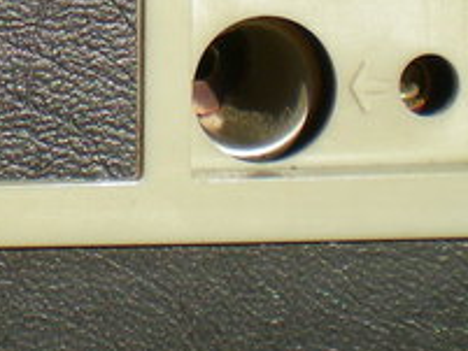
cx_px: -51
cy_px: -107
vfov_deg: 9.7
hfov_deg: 12.8
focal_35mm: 151
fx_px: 2043
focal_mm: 6.3
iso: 50
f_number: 4.6
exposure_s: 1/320
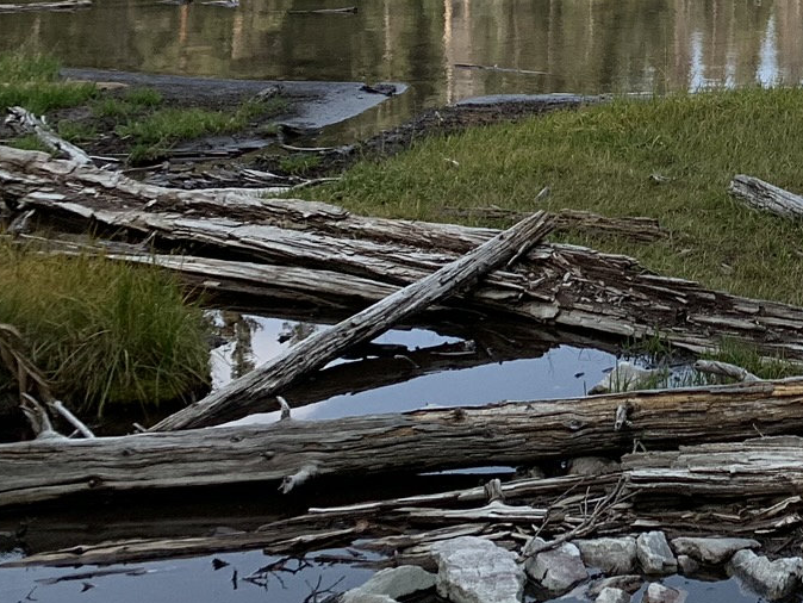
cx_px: 1126
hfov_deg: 21.6
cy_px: -173
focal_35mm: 79
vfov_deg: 17.5
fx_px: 1833
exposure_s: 1/1076
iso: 25
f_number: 1.8
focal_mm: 4.25
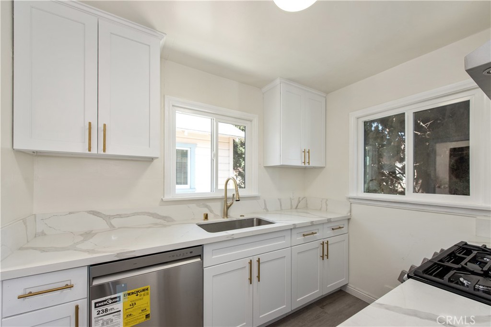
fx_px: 191
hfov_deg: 104.2
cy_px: 164
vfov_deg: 81.2
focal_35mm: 14
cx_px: 246
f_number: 5.6
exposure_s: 1/125
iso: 500
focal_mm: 14
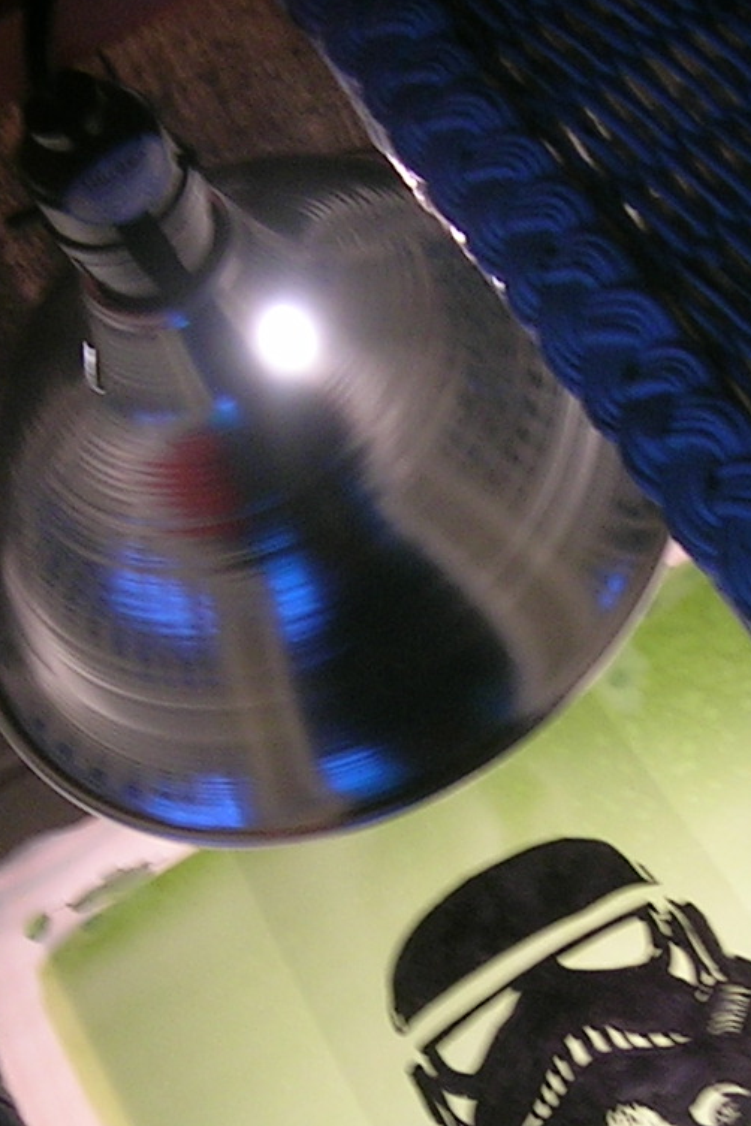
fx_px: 3098
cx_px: 341
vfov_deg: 20.5
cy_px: 828
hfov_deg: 13.8
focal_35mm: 99
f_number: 2.8
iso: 50
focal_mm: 5.4
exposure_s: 1/30.2
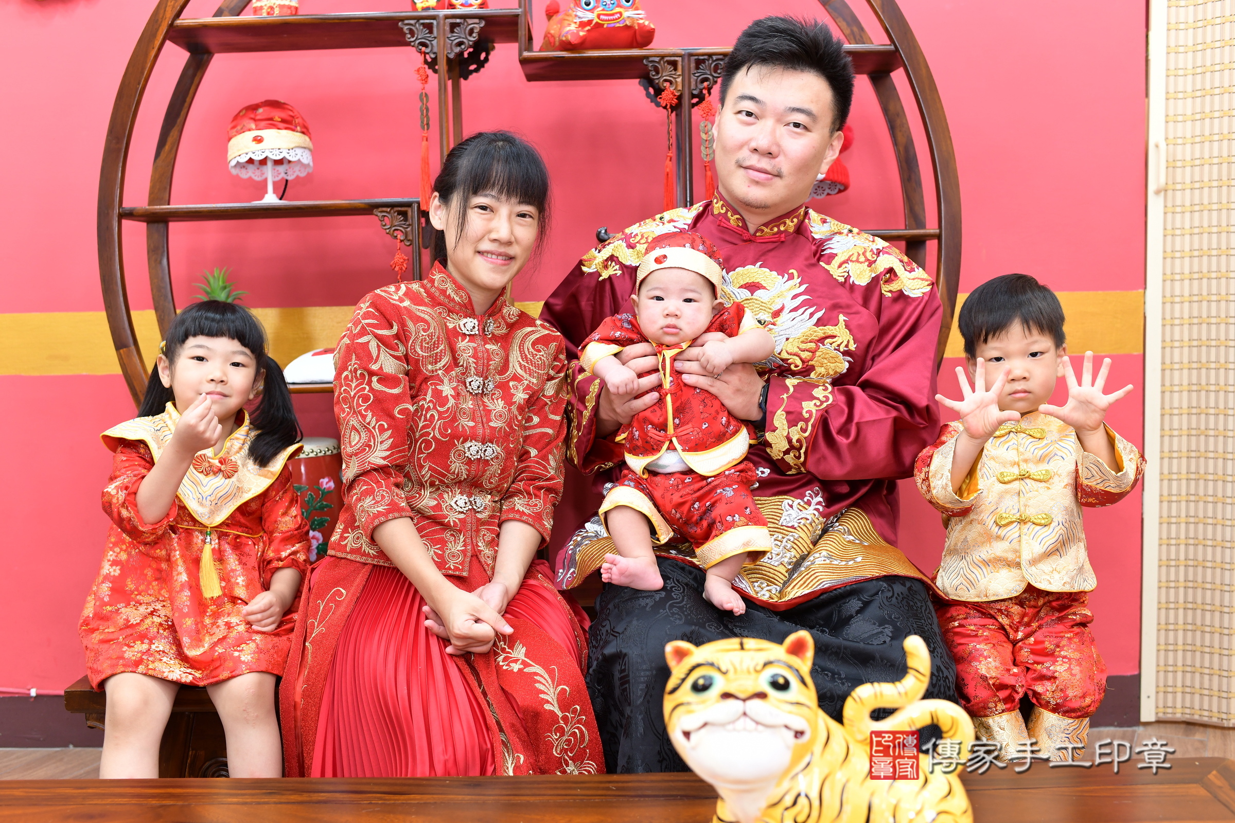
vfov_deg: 37.9
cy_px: 412
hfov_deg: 54.4
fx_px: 1201
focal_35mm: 35
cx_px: 618
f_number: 4.5
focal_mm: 35
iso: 800
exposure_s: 1/200
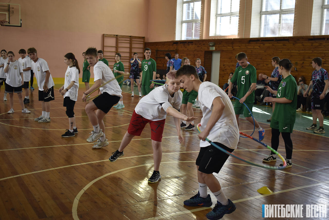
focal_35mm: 40
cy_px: 110
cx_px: 164
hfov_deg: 47.9
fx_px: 370
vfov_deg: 33.0
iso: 450
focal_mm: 27
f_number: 4
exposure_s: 1/250
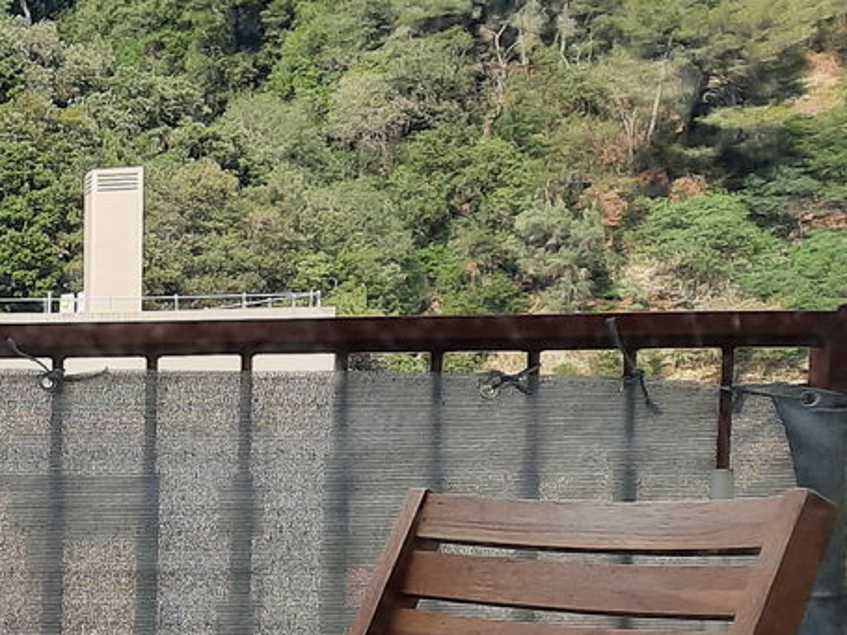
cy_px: 624
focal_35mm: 88
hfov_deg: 18.6
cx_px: -553
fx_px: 2153
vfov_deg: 16.5
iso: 32
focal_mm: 4.6
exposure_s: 1/330
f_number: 2
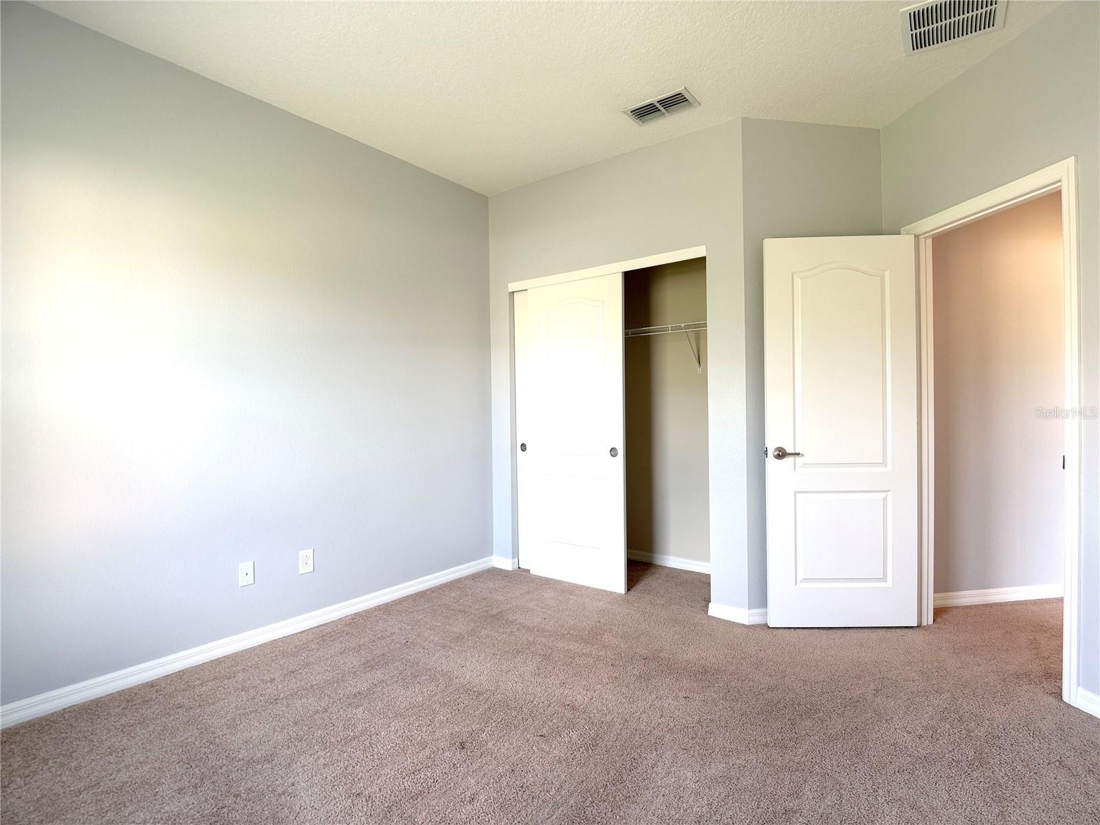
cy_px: 412
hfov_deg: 71.6
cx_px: 550
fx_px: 763
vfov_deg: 56.8
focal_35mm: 24
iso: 125
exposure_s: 1/120
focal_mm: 6.76
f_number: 1.78
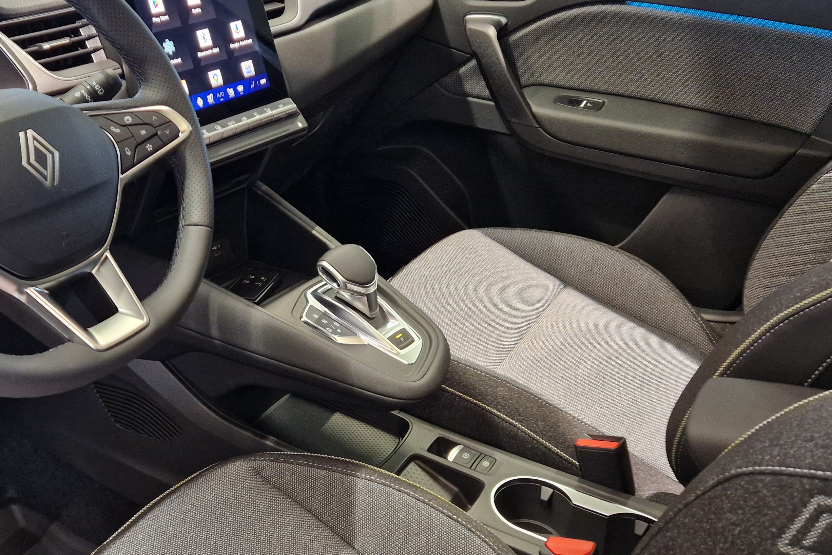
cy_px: 291
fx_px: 901
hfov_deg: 48.9
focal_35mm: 39
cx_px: 296
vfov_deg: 34.2
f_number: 1.8
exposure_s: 1/100
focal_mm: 5.4
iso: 400
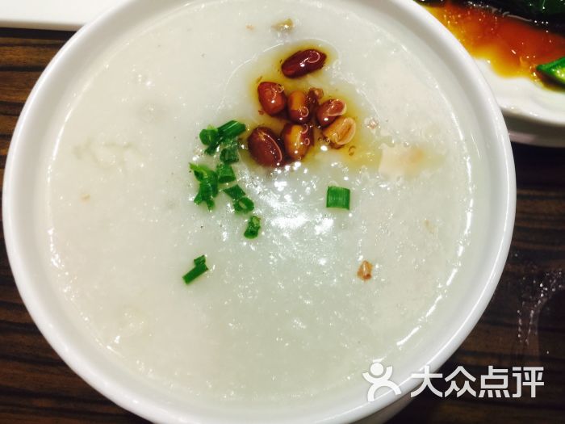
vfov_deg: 48.2
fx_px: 473
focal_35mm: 29
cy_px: 212
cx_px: 282
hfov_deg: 61.7
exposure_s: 1/17
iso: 40
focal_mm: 4.15
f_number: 2.2
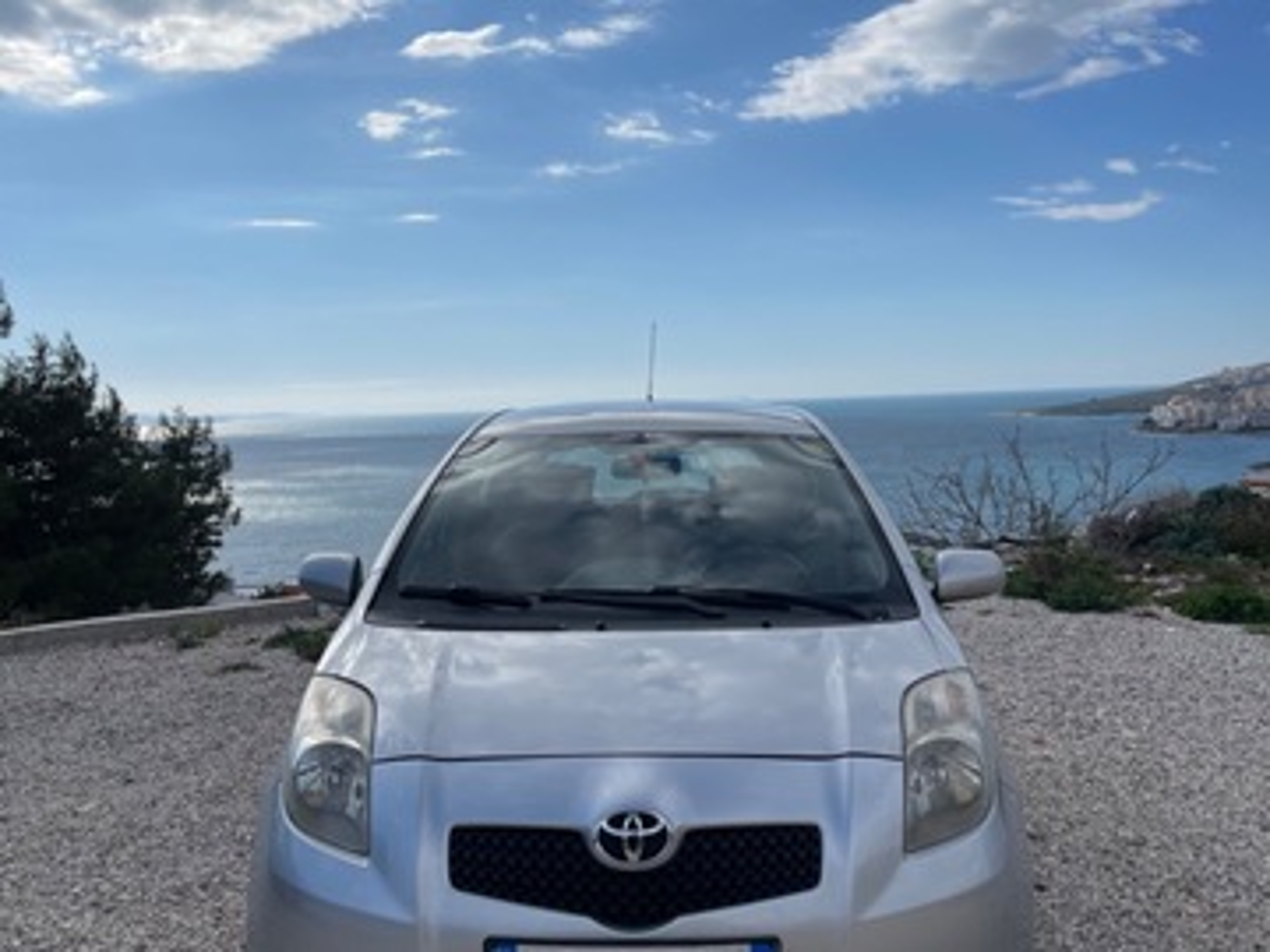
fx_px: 917
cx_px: 635
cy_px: 476
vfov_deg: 54.9
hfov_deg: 69.4
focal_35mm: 25
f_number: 1.6
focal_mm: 5.1
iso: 32
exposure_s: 1/9174
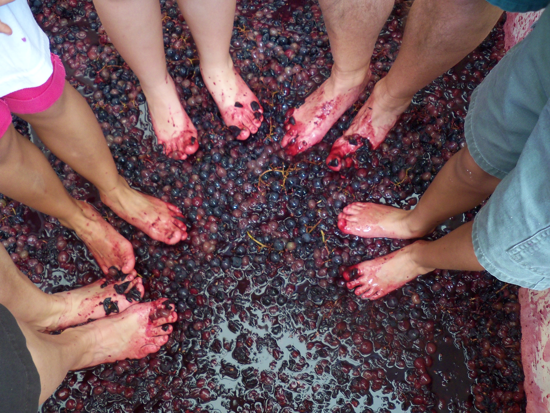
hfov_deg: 49.0
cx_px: 275
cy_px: 206
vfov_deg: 37.7
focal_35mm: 38
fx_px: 604
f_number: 3.5
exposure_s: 1/60
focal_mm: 6.3
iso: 200
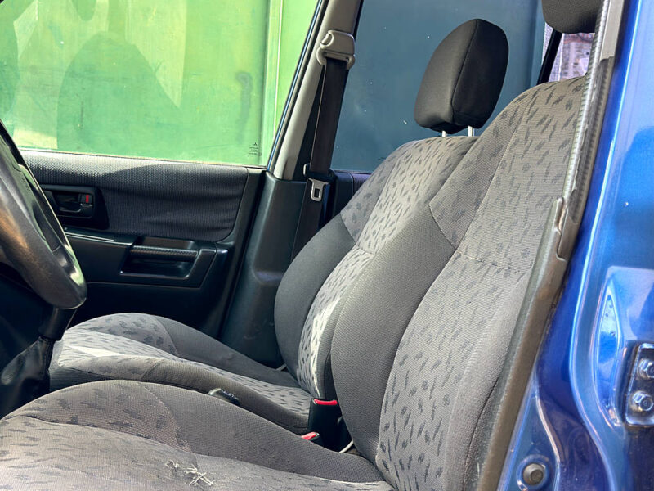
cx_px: 327
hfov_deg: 39.7
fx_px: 907
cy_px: 246
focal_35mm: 48
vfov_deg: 30.3
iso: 64
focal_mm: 6.86
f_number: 1.78
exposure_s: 1/121
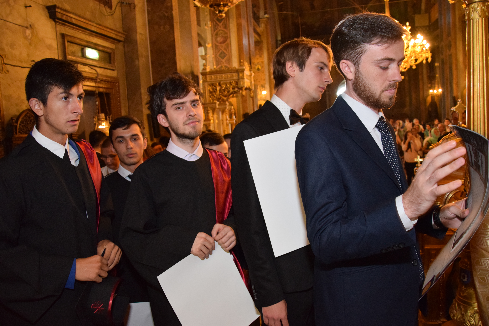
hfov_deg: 67.4
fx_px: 367
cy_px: 163
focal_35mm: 27
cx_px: 244
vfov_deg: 48.0
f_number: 3.5
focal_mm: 18
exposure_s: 1/50
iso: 2000
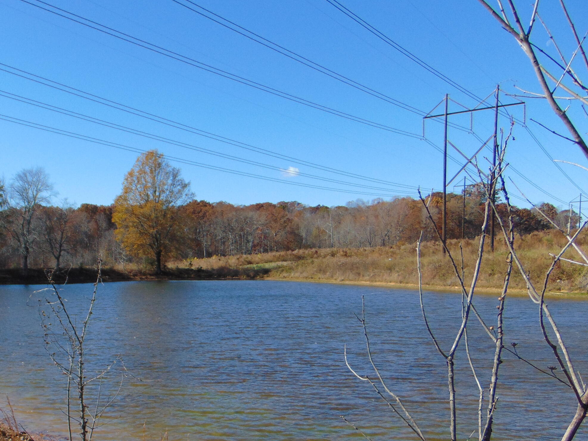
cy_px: 316
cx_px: 147
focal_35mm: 38
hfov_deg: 47.2
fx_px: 645
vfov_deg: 37.0
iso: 80
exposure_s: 1/1000
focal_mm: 4.5
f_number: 3
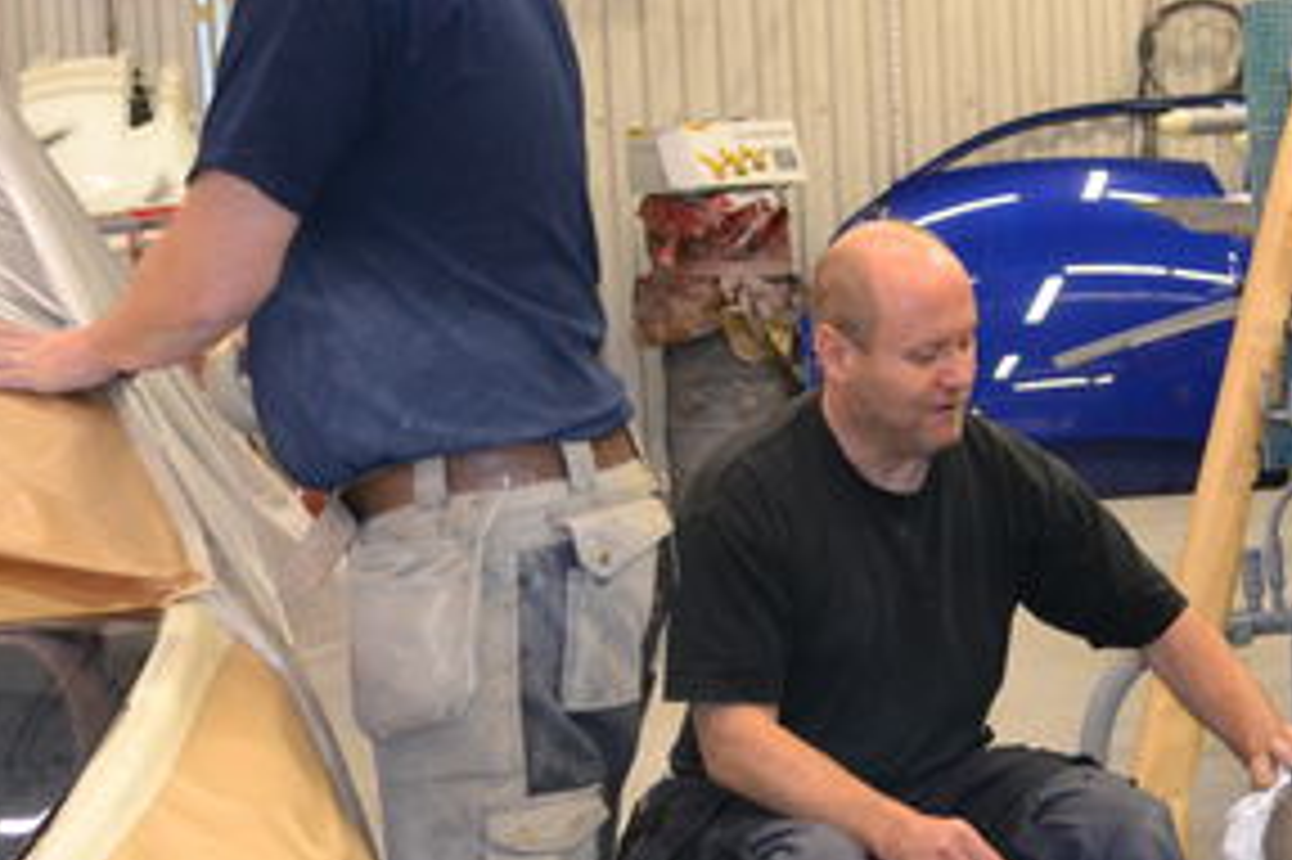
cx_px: 972
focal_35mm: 117
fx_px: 4201
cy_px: 561
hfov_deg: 17.4
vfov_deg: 11.7
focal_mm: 35
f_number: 5
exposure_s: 1/60
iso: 1400
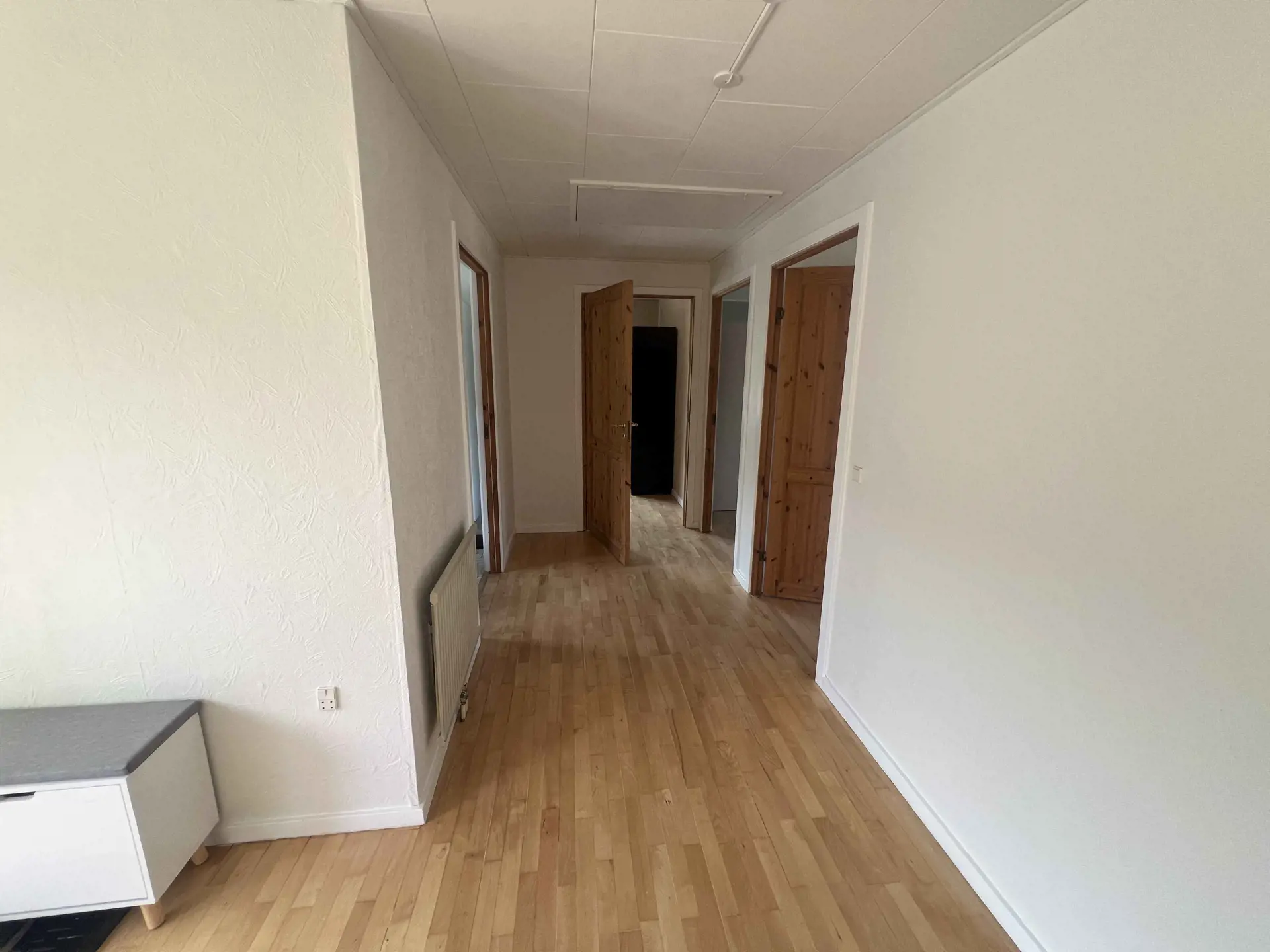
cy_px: 476
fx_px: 477
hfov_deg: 106.2
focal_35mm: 13
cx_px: 635
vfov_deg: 89.9
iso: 100
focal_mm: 1.57
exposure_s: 1/99
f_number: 1.8
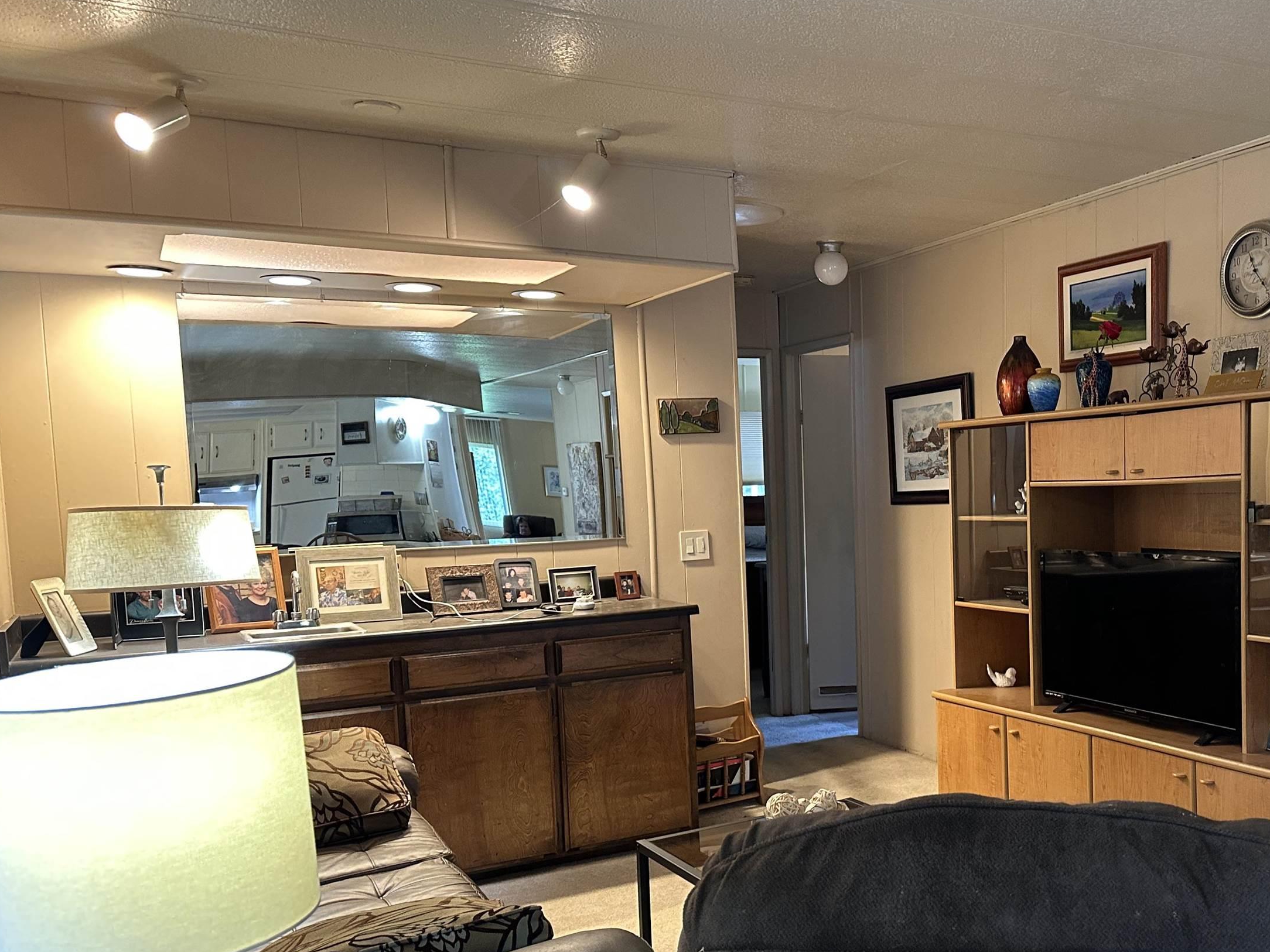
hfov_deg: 52.4
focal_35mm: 34
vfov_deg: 41.5
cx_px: 893
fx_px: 1247
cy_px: 601
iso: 400
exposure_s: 1/60
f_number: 1.78
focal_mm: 6.86
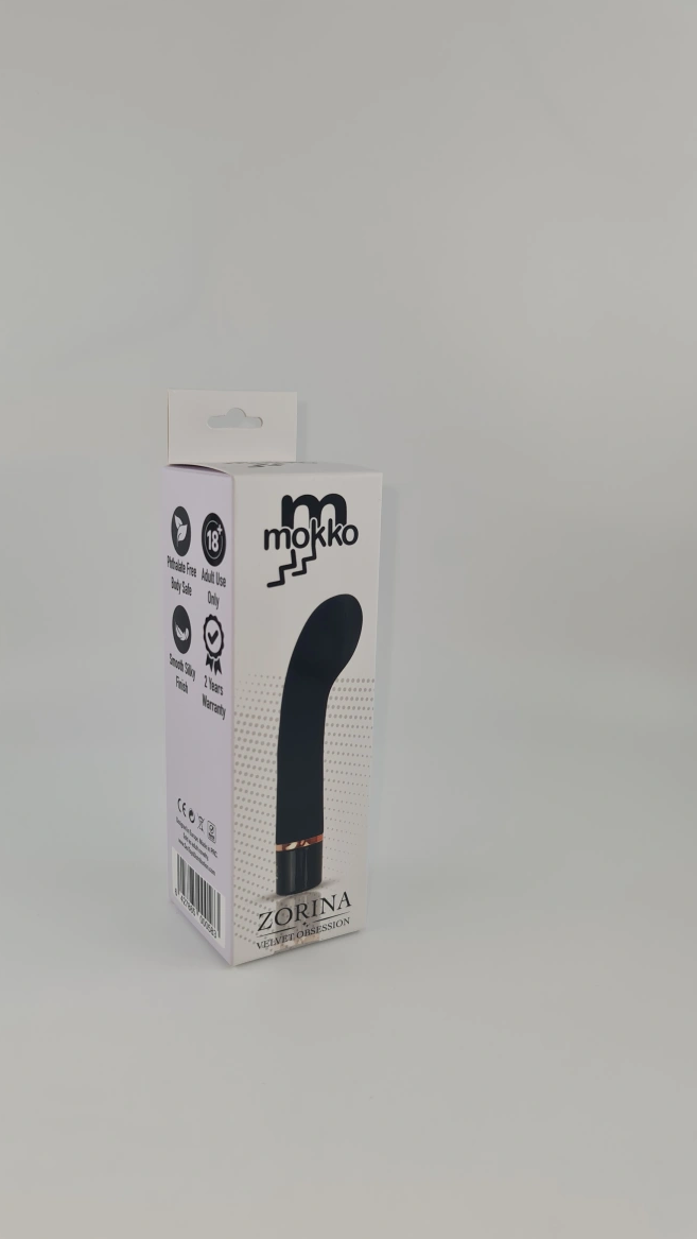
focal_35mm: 28
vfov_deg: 67.9
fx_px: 919
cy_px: 625
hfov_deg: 41.3
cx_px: 279
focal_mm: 7
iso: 50
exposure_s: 1/206
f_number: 1.8
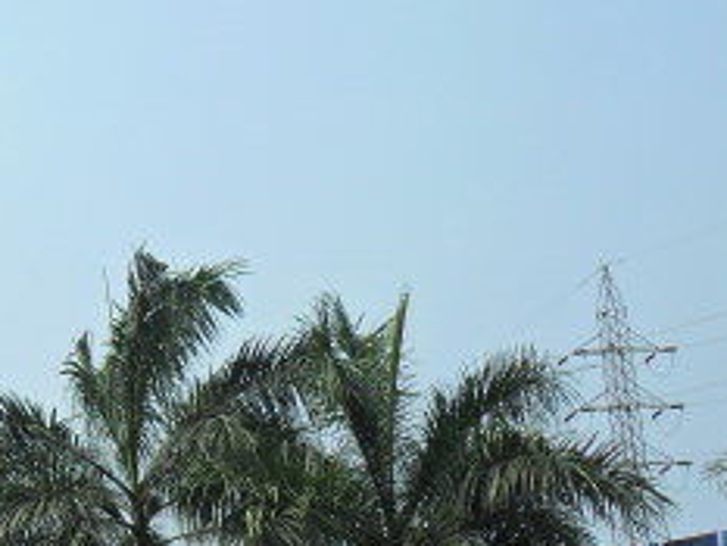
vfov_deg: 12.3
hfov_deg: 15.5
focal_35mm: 121
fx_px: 2543
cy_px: 324
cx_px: -231
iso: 100
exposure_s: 1/1000
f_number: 4.5
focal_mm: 7.8
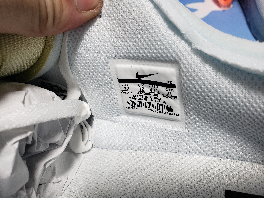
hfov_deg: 67.3
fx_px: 198
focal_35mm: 26
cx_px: 132
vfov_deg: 53.1
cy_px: 99
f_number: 2.4
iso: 50
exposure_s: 1/227
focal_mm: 4.3
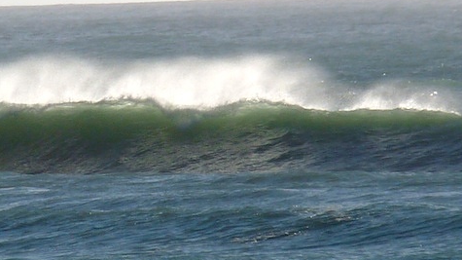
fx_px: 17331
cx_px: 58
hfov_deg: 1.5
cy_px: 185
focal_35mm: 1415
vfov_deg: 0.9
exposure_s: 1/800
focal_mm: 76.1
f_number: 8
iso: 100
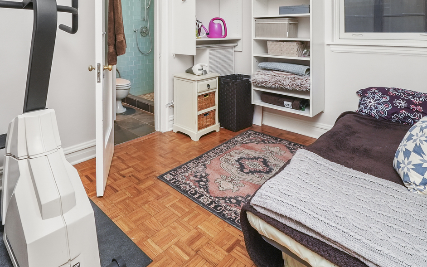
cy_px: 42
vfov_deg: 52.4
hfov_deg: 80.9
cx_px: 163
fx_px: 244
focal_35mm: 21
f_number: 11
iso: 2000
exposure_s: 1/2
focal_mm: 12
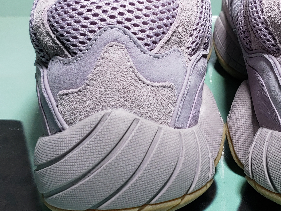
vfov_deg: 21.5
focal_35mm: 68
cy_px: 69
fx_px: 552
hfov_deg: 28.3
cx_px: 201
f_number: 1.5
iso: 50
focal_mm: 4.3
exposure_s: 1/241
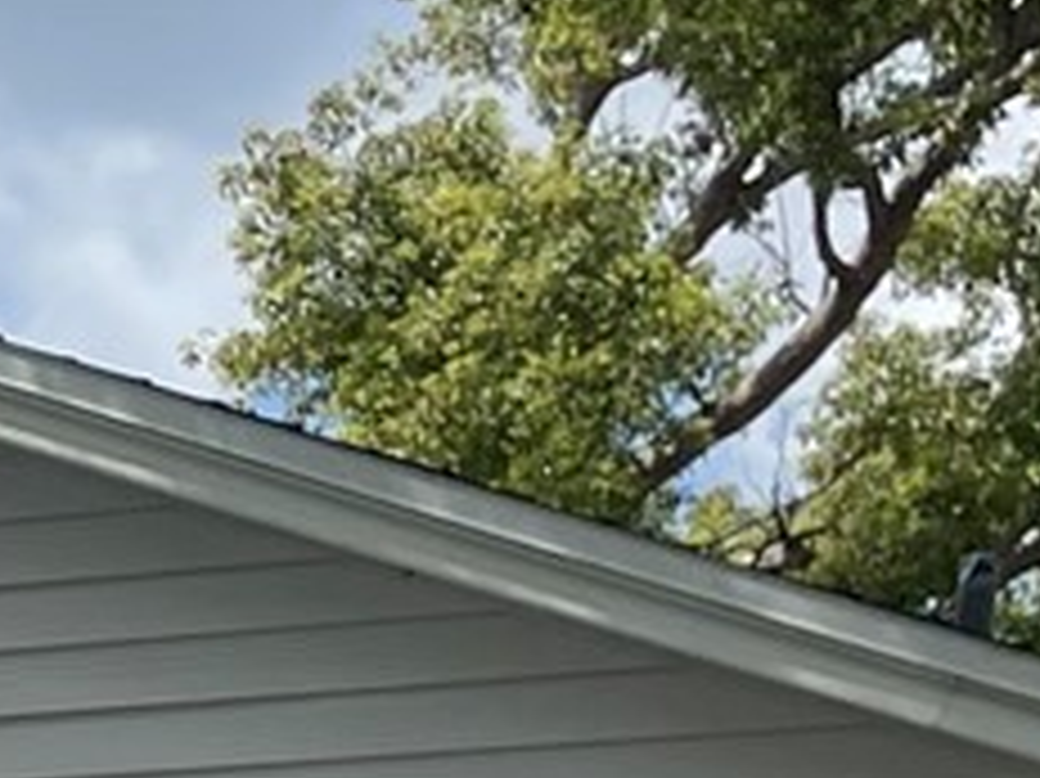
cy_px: 1808
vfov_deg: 7.7
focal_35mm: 180
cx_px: -1567
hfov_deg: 9.6
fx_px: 5405
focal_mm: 4.2
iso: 32
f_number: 1.6
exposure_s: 1/3205
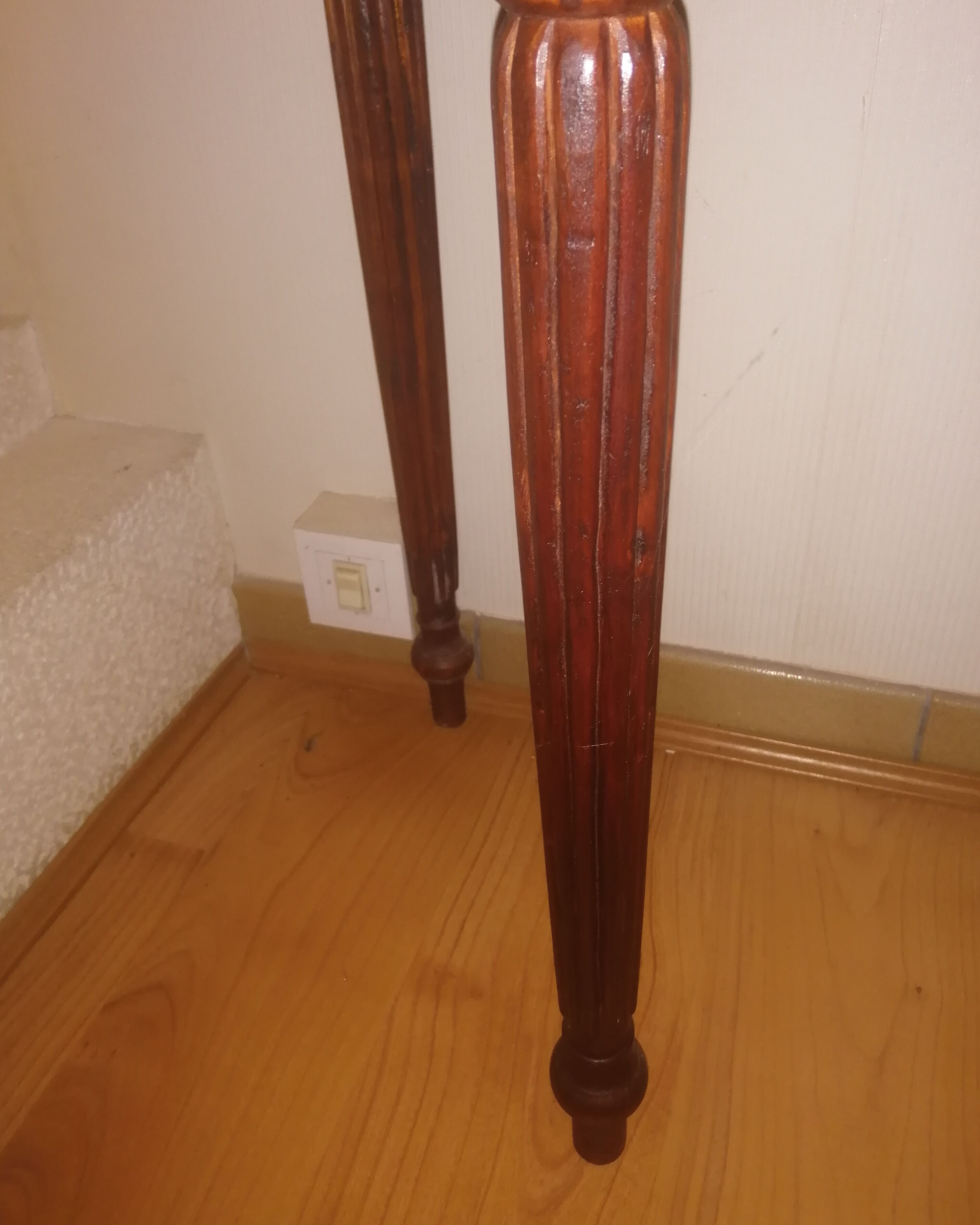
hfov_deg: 51.5
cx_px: 484
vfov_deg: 62.1
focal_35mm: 28
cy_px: 558
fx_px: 1015
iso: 100
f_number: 1.8
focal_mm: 3.6
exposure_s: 1/33.3
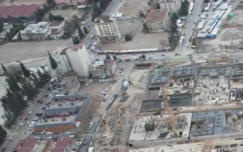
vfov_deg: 18.2
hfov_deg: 24.1
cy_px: 178
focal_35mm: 68
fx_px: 450
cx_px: 361
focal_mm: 8.38
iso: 100
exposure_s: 1/500
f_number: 2.8
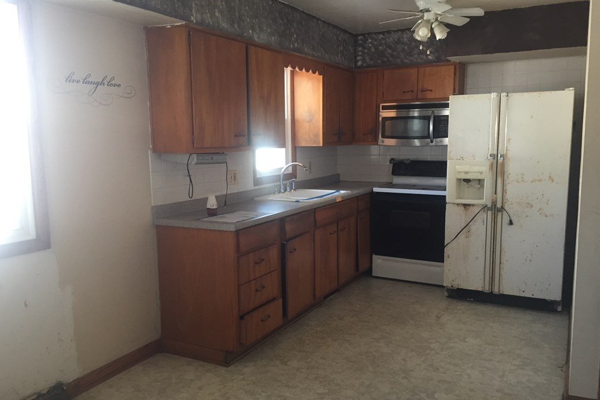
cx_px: 292
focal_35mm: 31
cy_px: 211
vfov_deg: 42.3
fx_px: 517
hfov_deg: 60.3
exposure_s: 1/30
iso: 100
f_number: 2.2
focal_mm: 4.15
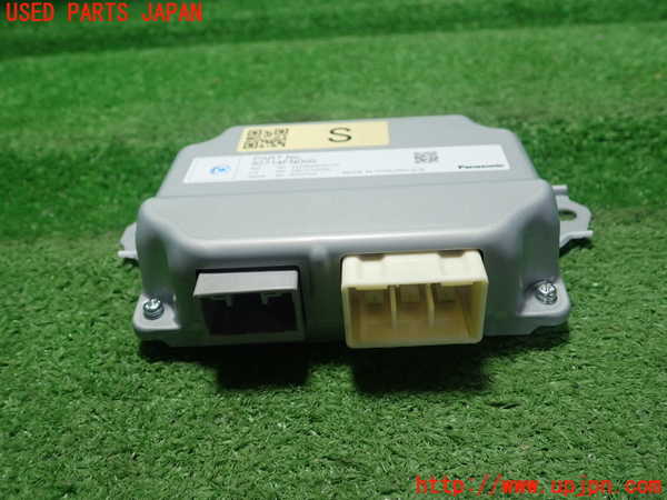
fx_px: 578
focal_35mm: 30
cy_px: 250
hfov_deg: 60.0
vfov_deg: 46.8
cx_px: 334
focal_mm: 5.5
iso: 320
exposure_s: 1/125
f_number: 2.3
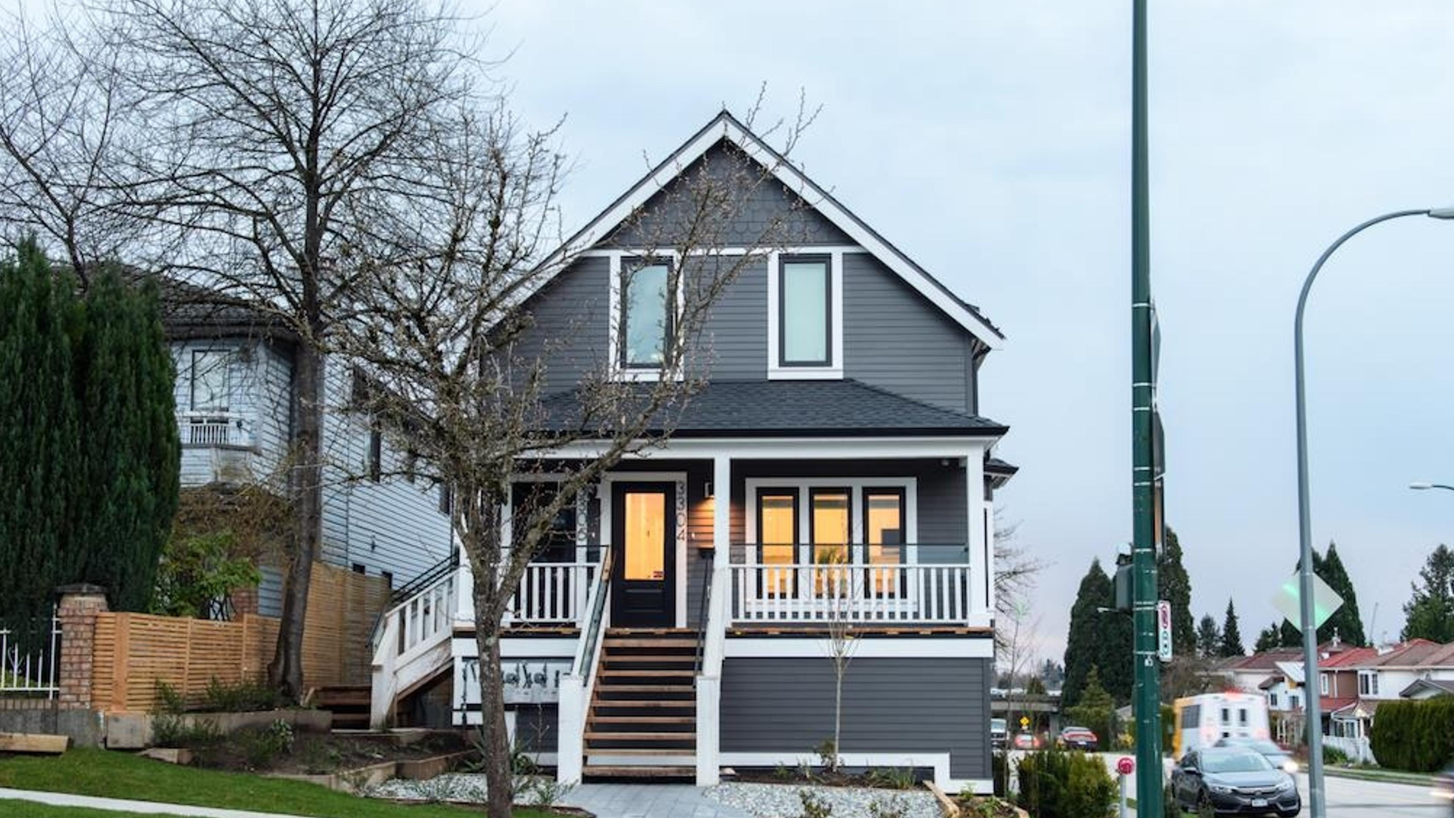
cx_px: 736
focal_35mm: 45
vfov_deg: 26.5
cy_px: 480
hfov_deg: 45.5
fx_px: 1735
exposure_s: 1/10
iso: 100
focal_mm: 28
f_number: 7.1
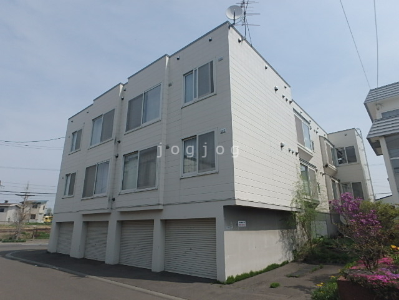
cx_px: 200
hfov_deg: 79.0
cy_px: 150
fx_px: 242
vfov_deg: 63.4
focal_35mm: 21
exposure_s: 1/800
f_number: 6
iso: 125
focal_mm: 3.7
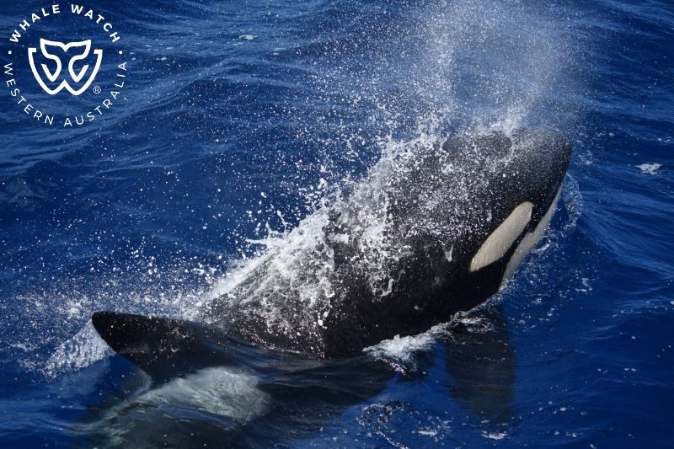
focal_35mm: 85
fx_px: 1591
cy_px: 224
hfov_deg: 23.9
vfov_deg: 16.1
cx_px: 337
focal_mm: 85
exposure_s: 1/8000
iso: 720
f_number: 4.8
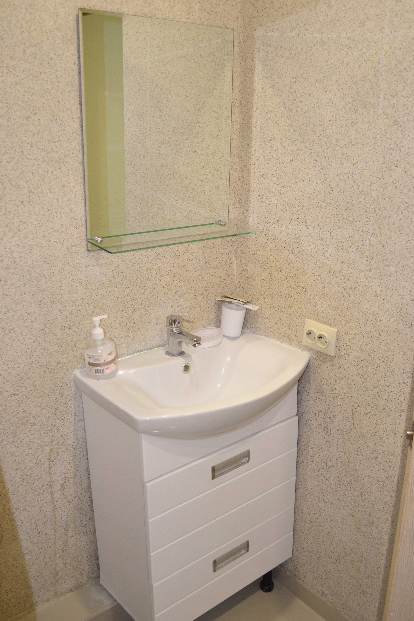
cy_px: 310
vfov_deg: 57.2
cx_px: 207
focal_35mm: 33
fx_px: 569
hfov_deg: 40.0
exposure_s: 1/60
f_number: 3.8
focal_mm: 22
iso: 900
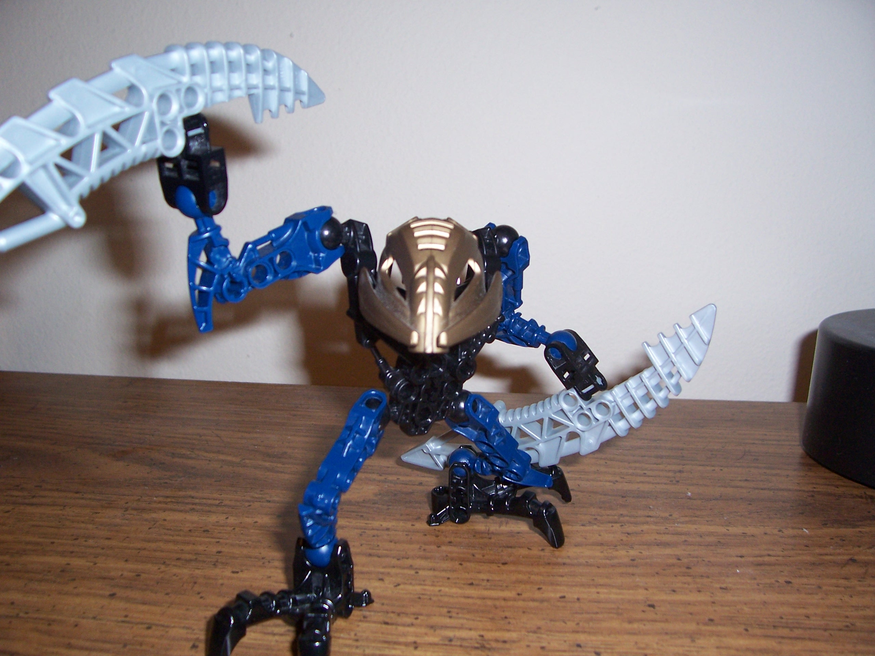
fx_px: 859
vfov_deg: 41.8
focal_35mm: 34
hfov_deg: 54.0
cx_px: 438
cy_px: 328
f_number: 2.7
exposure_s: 1/60
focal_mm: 5.6
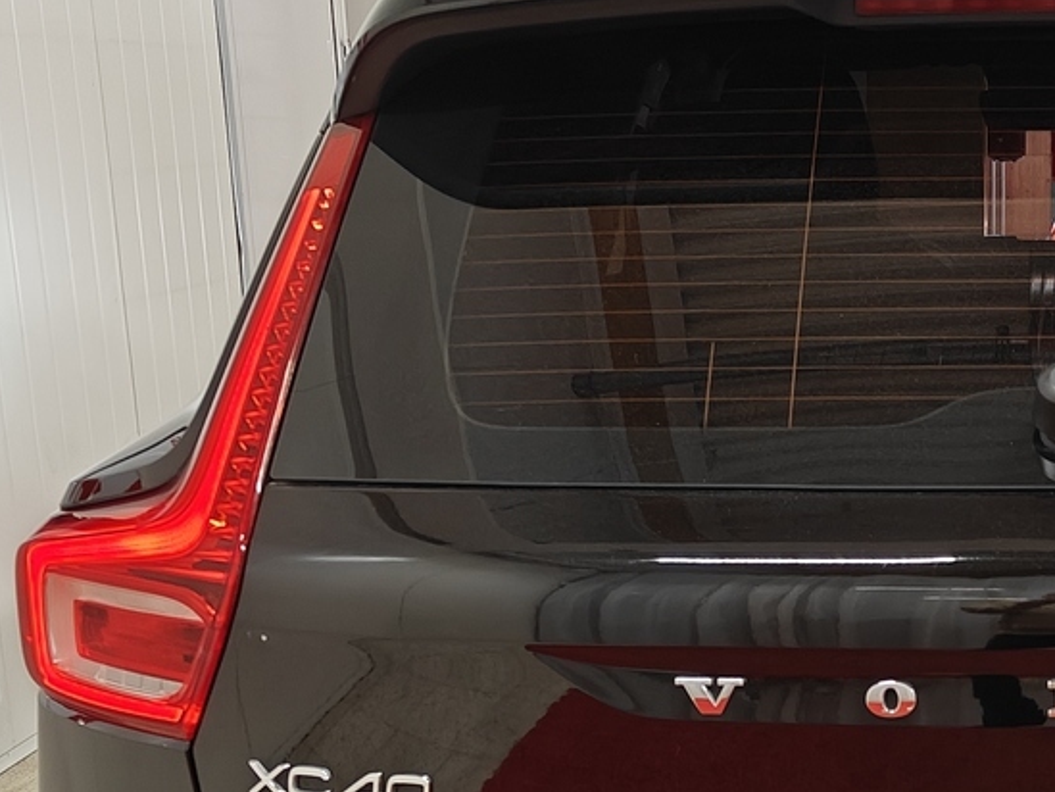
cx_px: 1055
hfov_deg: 24.5
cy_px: 759
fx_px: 2317
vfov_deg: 18.9
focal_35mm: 76
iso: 80
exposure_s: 1/50
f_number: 1.8
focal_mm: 5.59
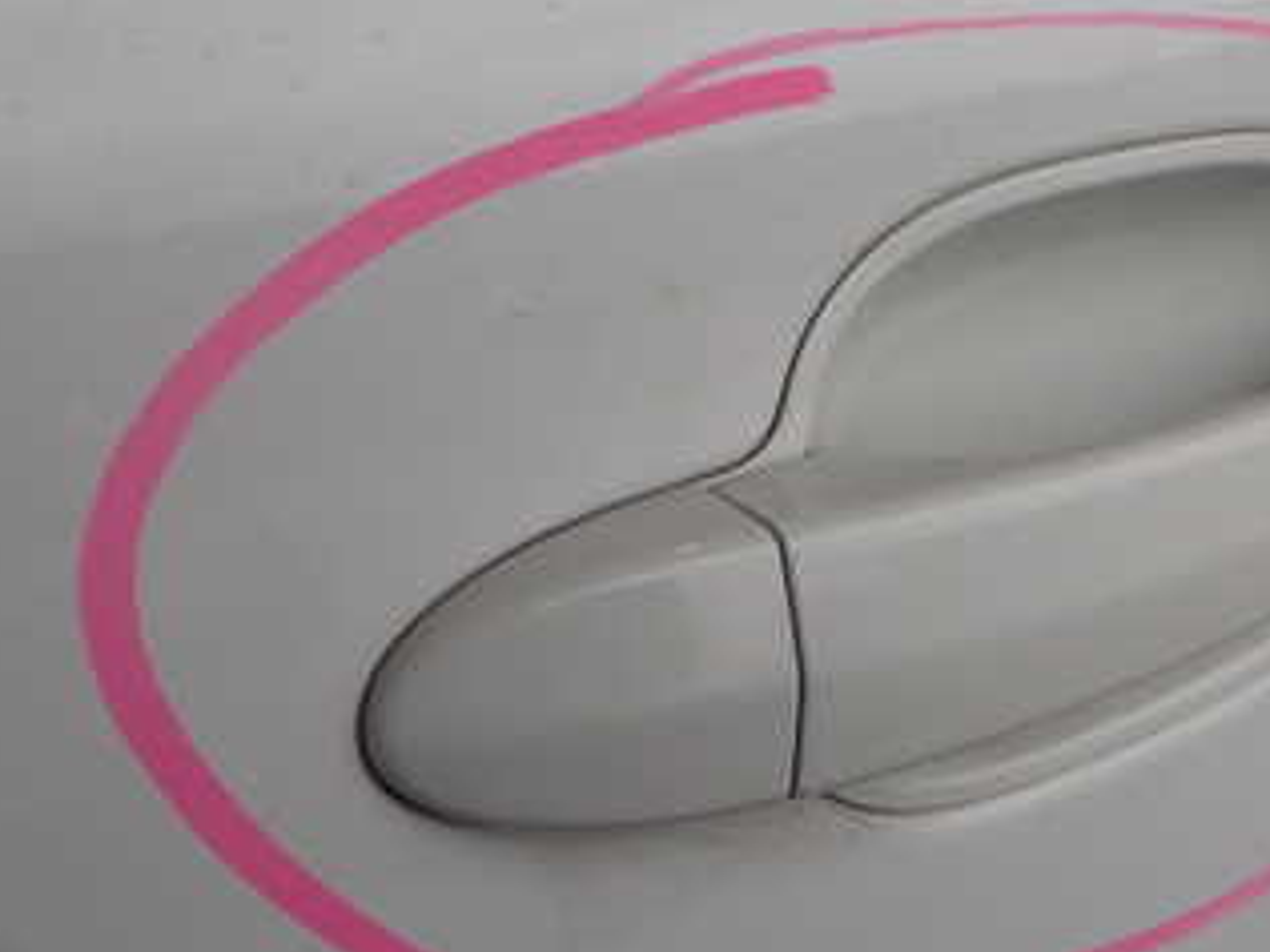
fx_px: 2091
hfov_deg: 32.9
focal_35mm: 57
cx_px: 1013
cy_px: 386
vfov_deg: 25.6
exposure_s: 1/500
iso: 100
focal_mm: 5.4
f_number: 3.2
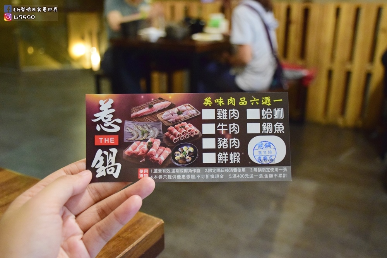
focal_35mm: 39
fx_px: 419
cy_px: 129
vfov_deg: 34.2
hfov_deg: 49.5
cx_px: 194
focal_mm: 26
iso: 6400
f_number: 3.8
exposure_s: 1/60
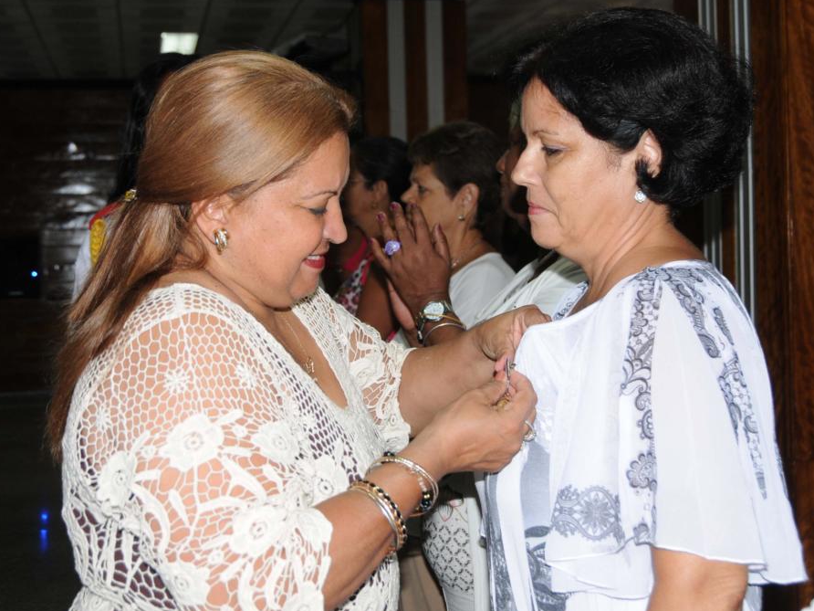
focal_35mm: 43
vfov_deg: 33.6
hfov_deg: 43.8
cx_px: 432
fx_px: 1011
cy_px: 306
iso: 400
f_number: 4
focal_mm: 26
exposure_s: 1/160
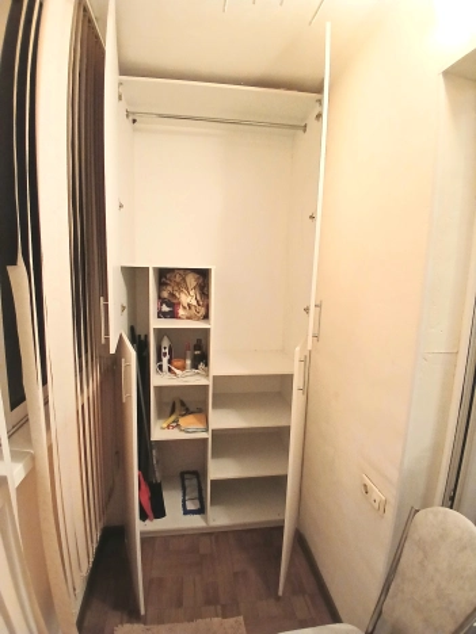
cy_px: 317
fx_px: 312
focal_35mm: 17
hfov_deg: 74.7
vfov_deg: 91.0
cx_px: 238
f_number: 2.2
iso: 320
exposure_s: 1/25
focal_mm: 1.4
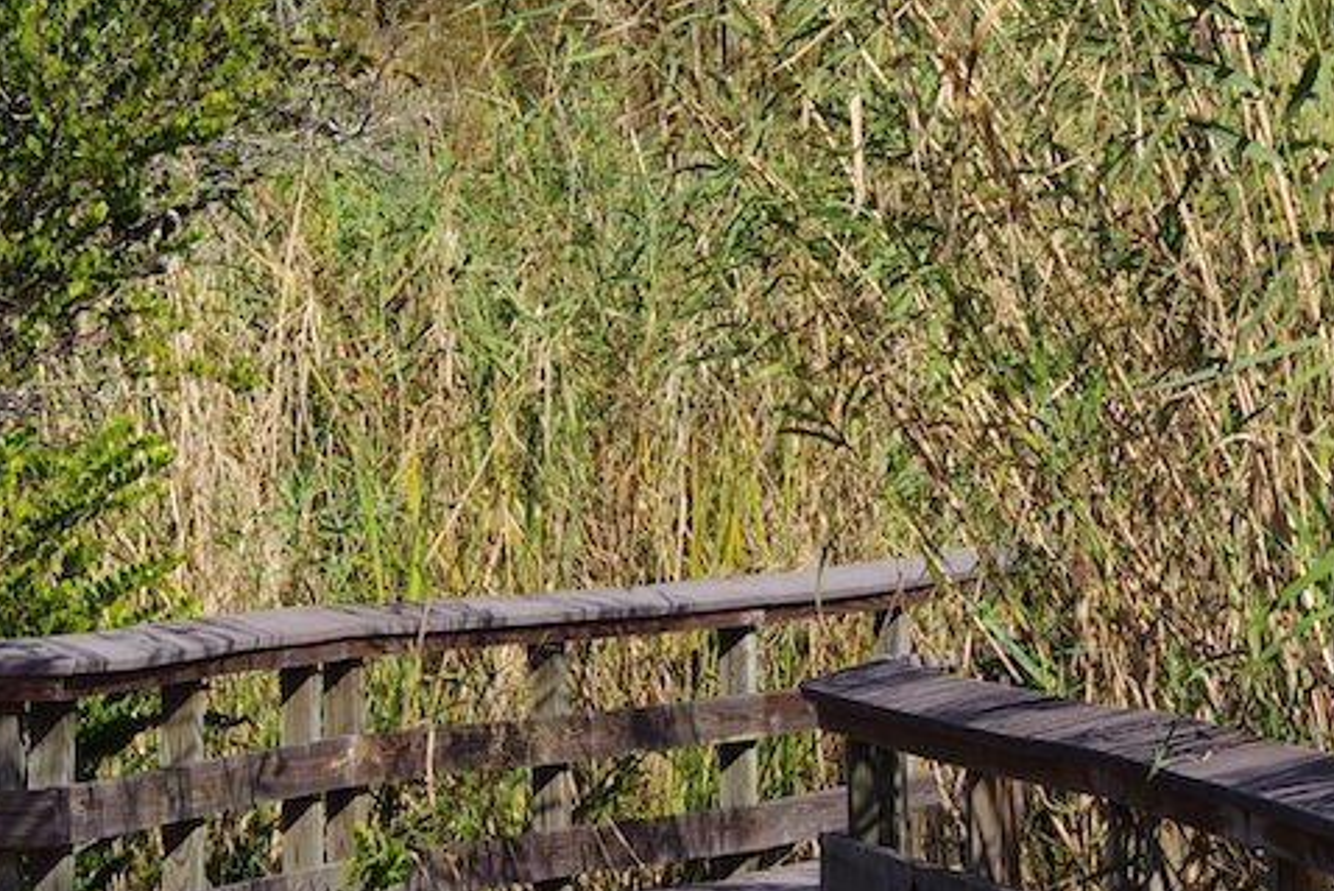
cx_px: 650
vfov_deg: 5.6
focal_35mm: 247
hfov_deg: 8.3
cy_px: 142
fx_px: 9155
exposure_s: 1/125
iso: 100
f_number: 11
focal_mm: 55
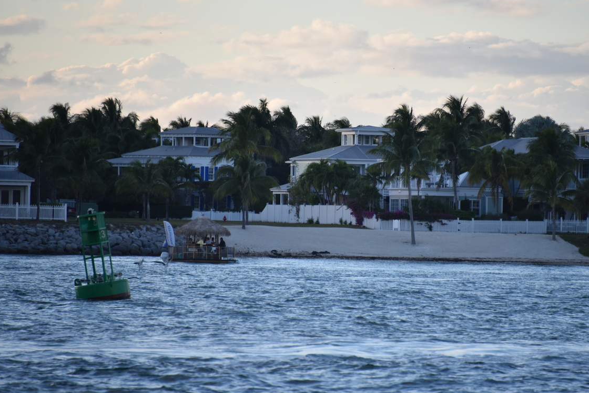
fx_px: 5612
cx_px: 332
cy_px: 186
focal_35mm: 343
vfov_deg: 4.0
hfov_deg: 6.0
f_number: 5.6
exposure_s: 1/640
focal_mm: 300
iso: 560
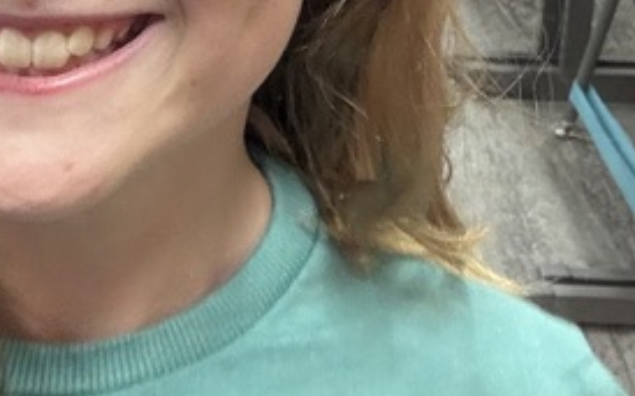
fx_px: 1574
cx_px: 42
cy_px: -185
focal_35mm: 91
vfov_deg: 13.6
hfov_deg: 22.2
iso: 250
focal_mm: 2.69
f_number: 1.9
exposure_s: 1/40
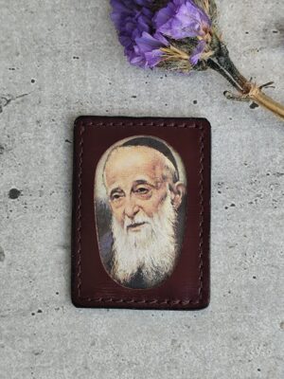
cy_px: 190
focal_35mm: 93
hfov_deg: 15.9
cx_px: 142
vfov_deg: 21.1
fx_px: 1017
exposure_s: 1/100
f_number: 1.65
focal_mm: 6.19
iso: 64
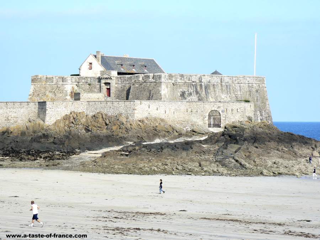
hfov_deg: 13.4
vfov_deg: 10.1
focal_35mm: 147
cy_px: 120
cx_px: 160
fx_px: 1359
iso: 100
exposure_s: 1/1000
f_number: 3.3
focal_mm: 24.6
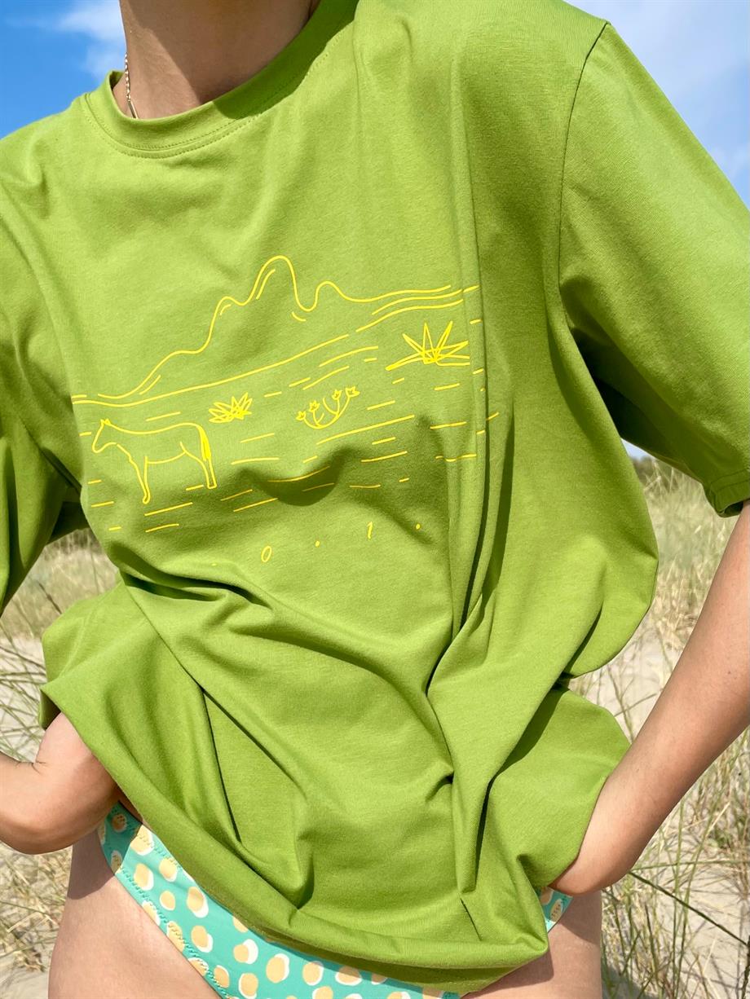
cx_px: 375
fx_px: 751
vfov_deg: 67.3
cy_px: 500
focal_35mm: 26
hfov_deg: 53.1
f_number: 1.6
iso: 32
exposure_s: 1/4831
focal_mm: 4.2
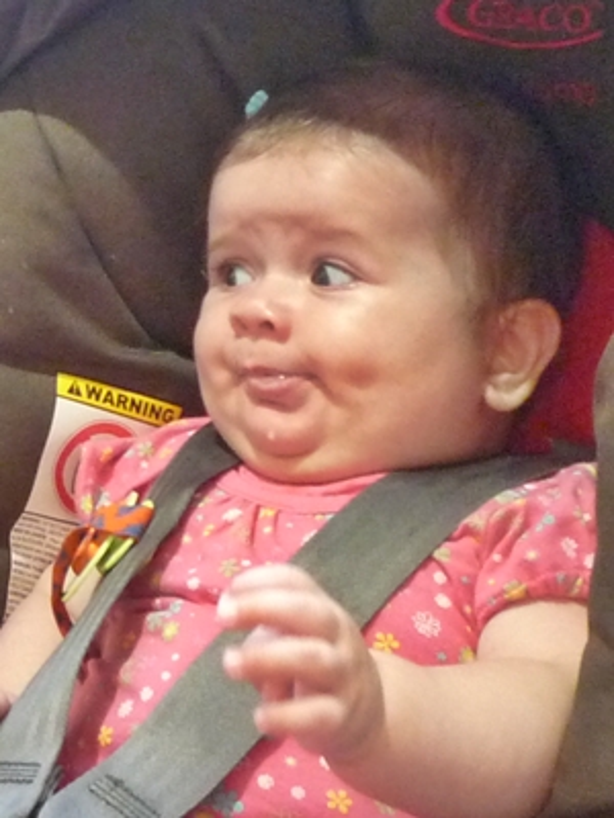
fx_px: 591
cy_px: 409
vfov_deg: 69.4
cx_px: 307
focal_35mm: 25
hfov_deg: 54.9
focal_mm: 4.4
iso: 400
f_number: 2.8
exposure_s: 1/40
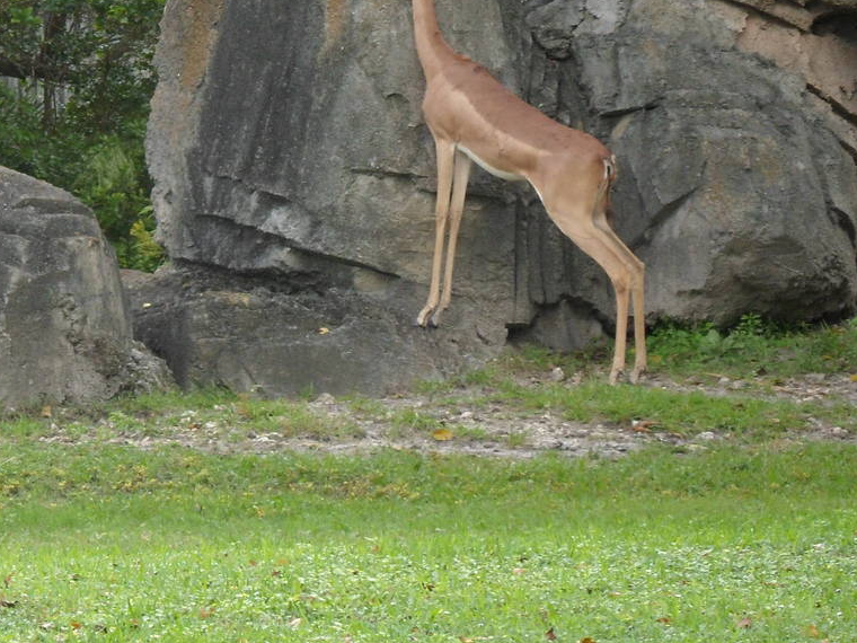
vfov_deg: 3.5
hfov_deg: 4.7
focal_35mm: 423
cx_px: 111
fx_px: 10472
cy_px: 139
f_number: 5.6
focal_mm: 36.2
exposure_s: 1/60
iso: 80
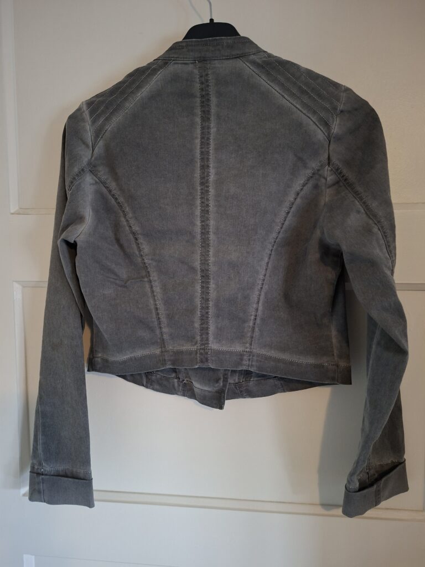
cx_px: 212
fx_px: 377
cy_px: 284
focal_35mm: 23
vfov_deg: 73.9
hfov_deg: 58.9
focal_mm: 5.54
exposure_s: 1/25
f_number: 1.8
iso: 500
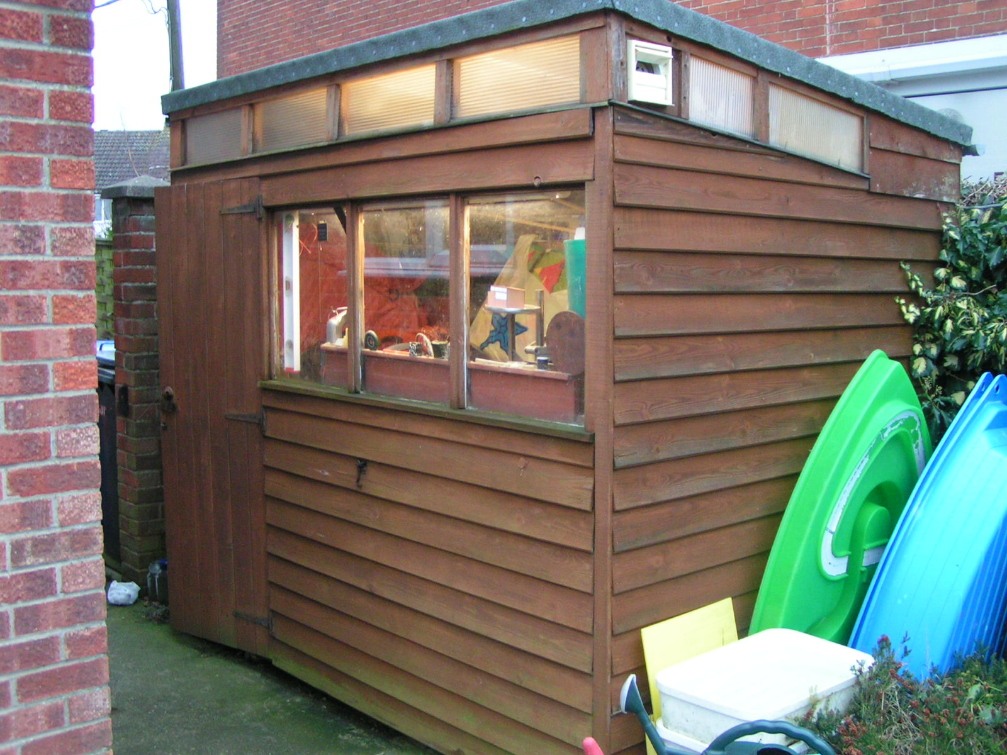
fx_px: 1105
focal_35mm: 38
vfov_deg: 37.7
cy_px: 378
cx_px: 504
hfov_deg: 49.0
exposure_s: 1/20
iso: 200
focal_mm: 5.8
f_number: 2.8
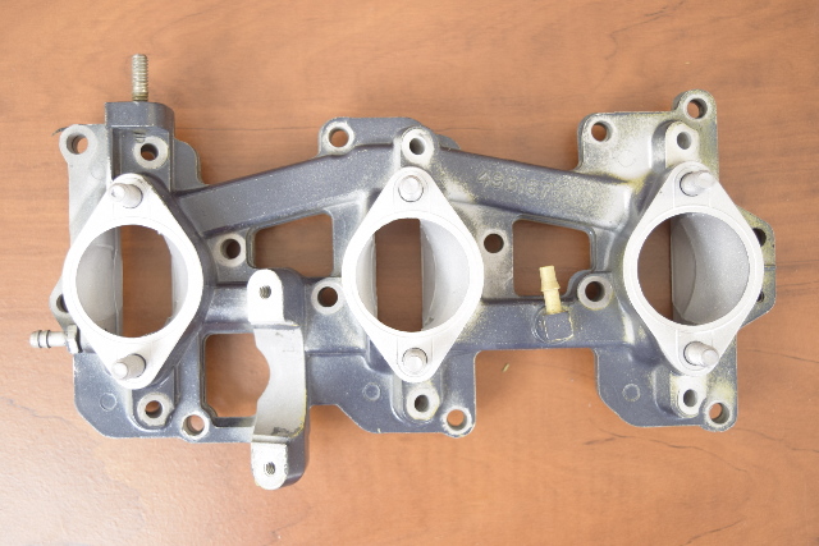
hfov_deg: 42.3
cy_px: 273
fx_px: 1058
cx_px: 410
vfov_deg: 29.0
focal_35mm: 46
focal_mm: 31
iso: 360
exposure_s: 1/50
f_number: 4.2
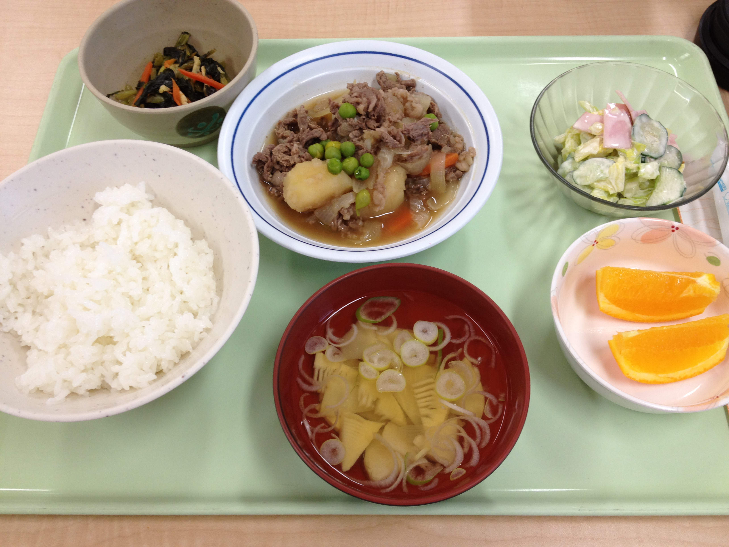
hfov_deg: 52.6
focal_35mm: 35
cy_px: 274
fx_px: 737
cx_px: 364
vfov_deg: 40.7
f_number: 2.4
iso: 64
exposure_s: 1/40
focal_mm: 4.28
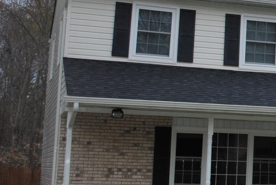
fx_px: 837
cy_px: 41
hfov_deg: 17.3
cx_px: 382
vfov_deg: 12.6
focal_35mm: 109
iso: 200
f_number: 3.8
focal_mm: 22
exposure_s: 1/80
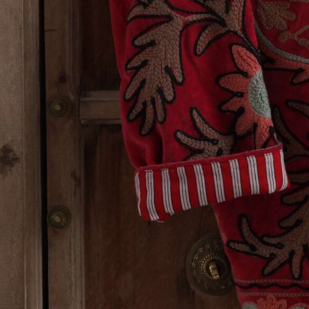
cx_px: 371
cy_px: -42
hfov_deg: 9.2
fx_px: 1889
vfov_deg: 9.3
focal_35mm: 187
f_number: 7.1
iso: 1600
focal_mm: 50
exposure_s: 1/125
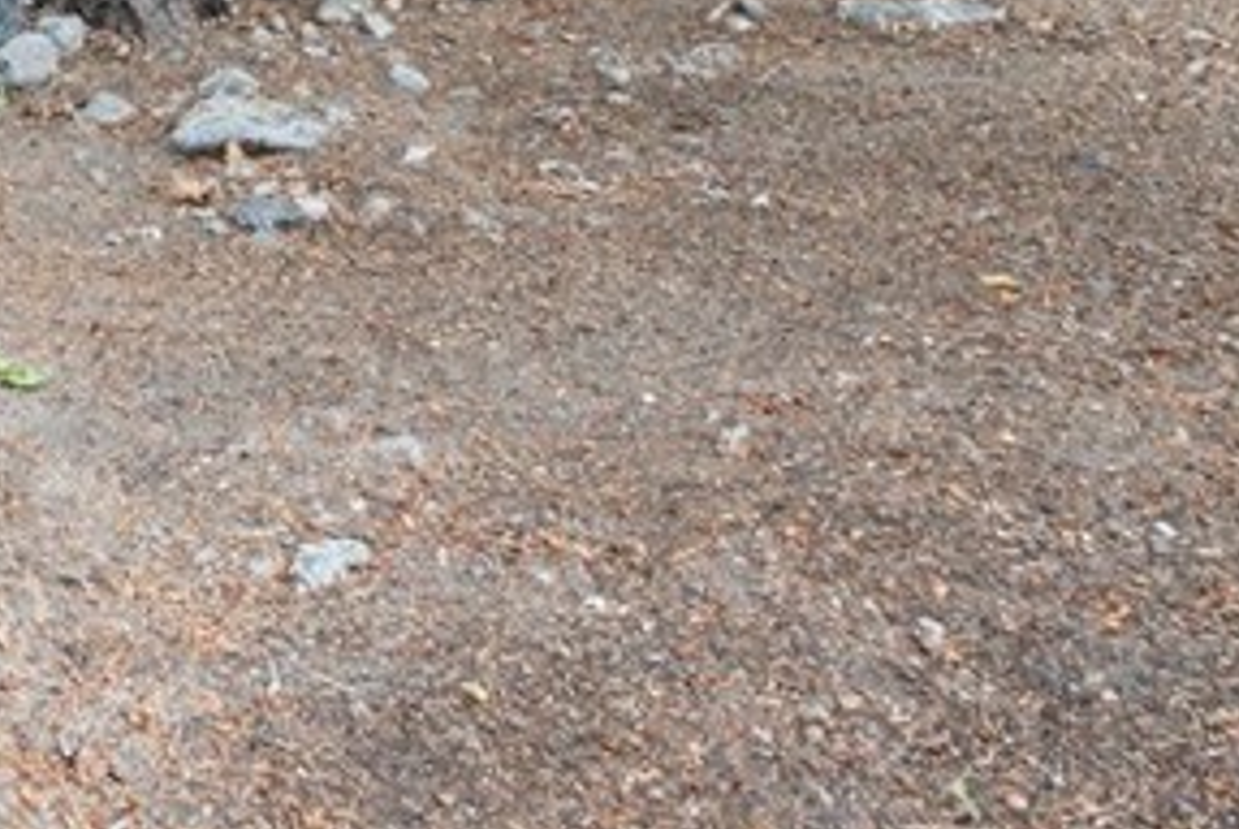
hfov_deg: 27.2
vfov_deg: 20.3
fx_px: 1964
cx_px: -505
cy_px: -425
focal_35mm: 57
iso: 100
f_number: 8
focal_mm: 16
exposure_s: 1/10
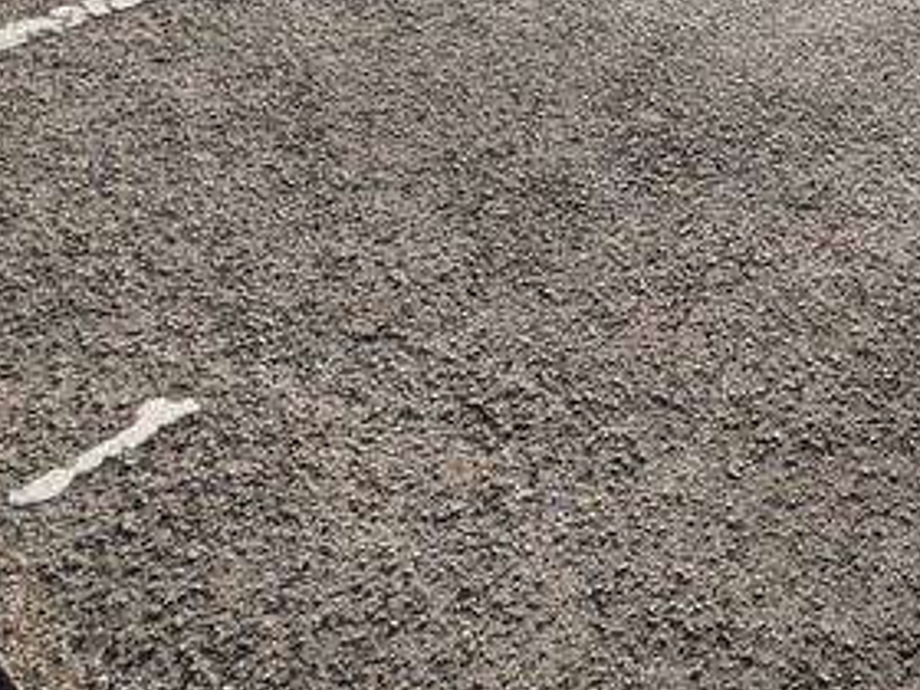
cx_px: 652
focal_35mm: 48
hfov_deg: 38.9
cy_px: 118
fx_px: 1276
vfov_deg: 29.4
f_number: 2.2
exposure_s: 1/2833
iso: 39
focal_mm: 1.83
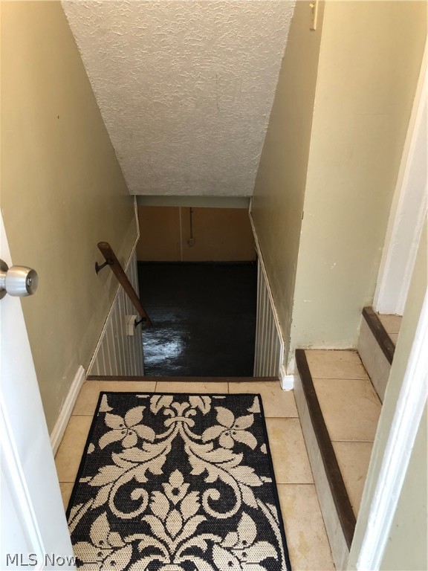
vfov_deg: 63.4
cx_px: 214
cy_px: 286
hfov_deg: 49.7
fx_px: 462
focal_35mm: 28
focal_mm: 3.99
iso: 40
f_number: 1.8
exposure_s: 1/15
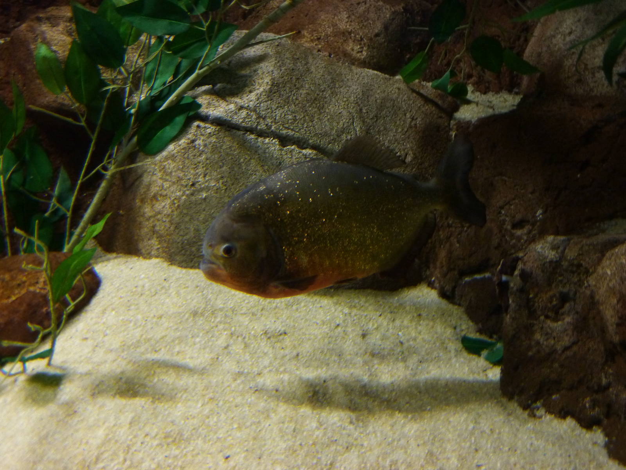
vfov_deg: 36.0
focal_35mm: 40
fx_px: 723
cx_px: 313
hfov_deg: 46.8
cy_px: 235
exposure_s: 1/8
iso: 400
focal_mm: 6.5
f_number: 3.6
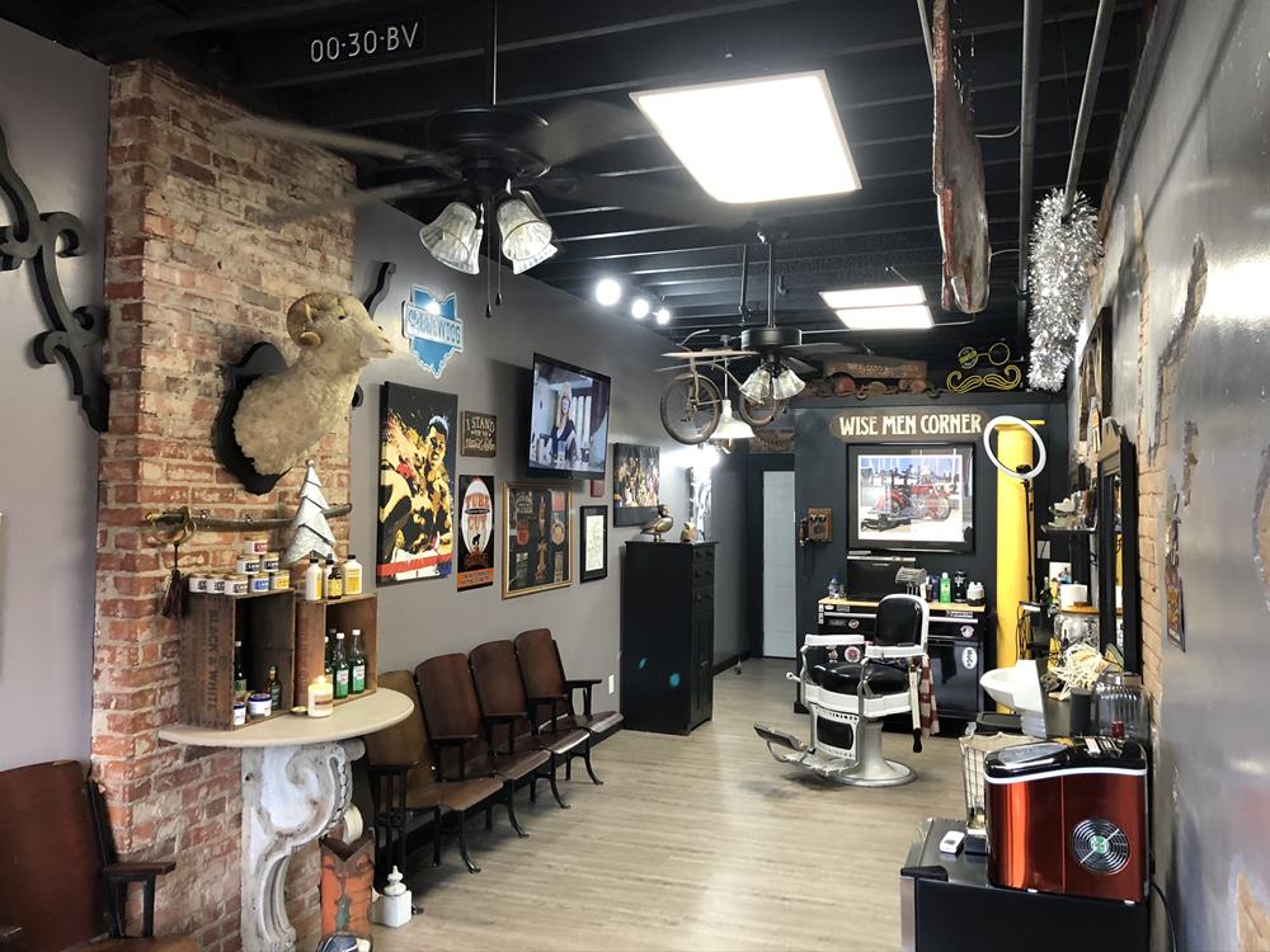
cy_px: 476
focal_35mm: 28
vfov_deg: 49.7
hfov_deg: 63.4
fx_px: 1027
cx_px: 635
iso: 64
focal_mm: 3.99
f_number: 1.8
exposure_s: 1/15
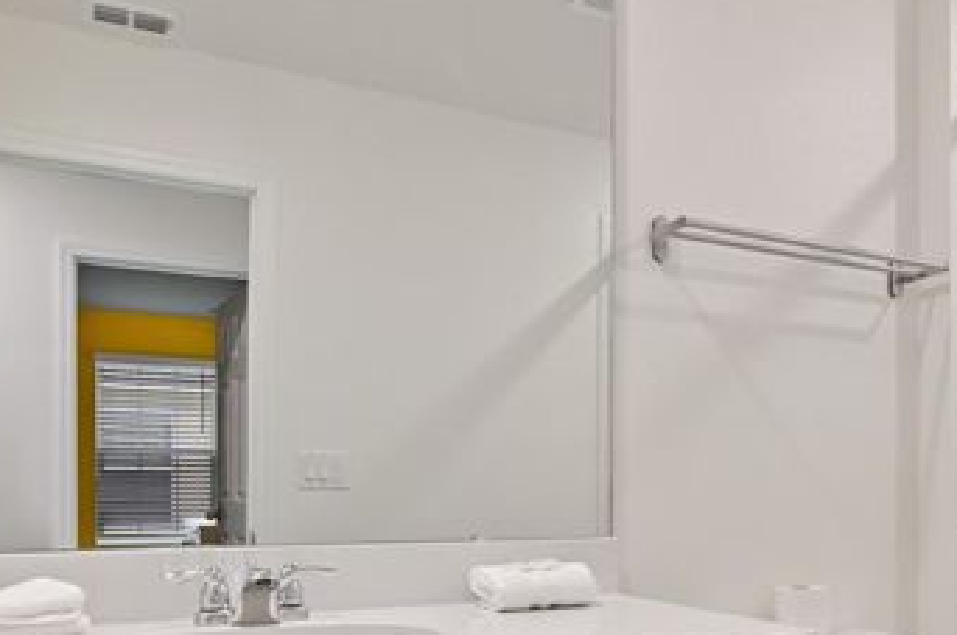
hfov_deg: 56.6
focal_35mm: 33
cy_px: 501
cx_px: 597
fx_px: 876
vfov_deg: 38.5
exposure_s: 1/4
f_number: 8
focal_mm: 16
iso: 160
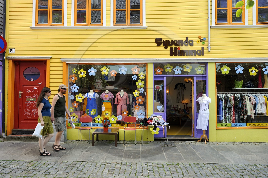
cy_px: 89
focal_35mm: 32
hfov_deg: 58.8
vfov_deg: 41.0
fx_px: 238
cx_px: 134
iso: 200
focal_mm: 32
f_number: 9
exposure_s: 1/100
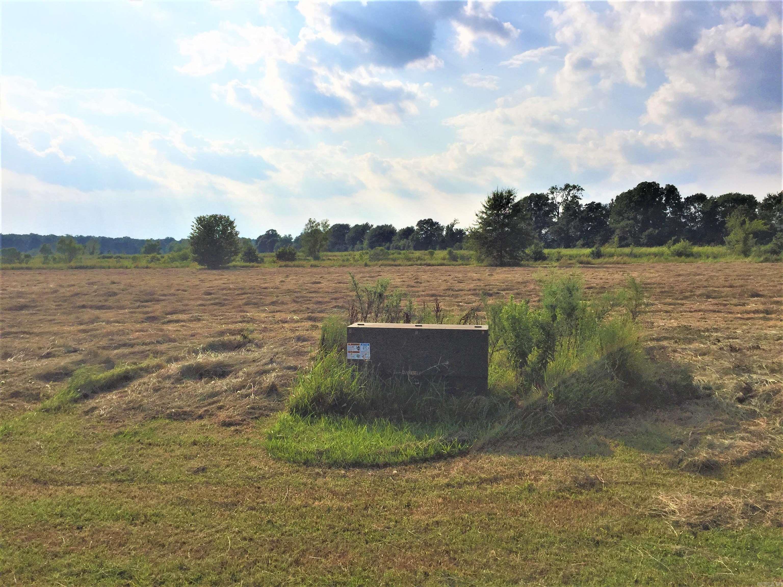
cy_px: 294
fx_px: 656
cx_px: 392
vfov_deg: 48.2
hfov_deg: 61.7
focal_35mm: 29
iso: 32
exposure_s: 1/6623
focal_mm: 4.15
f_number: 2.2
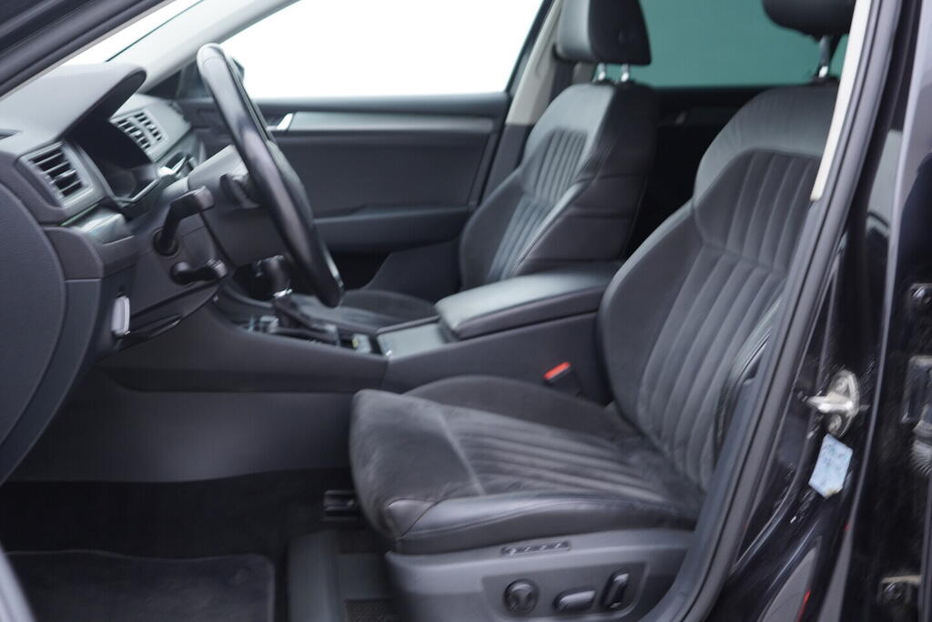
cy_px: 311
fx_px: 932
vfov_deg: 36.9
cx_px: 466
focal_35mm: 36
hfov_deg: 53.1
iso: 200
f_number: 2.8
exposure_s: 1/40
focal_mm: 24
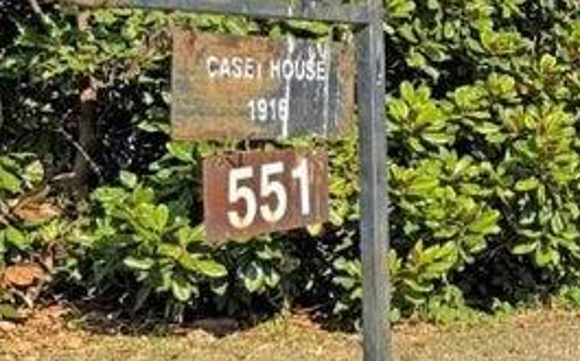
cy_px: 120
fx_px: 1295
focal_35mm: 82
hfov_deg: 20.8
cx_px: 912
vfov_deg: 15.8
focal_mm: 6.76
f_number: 1.78
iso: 80
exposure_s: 1/2703
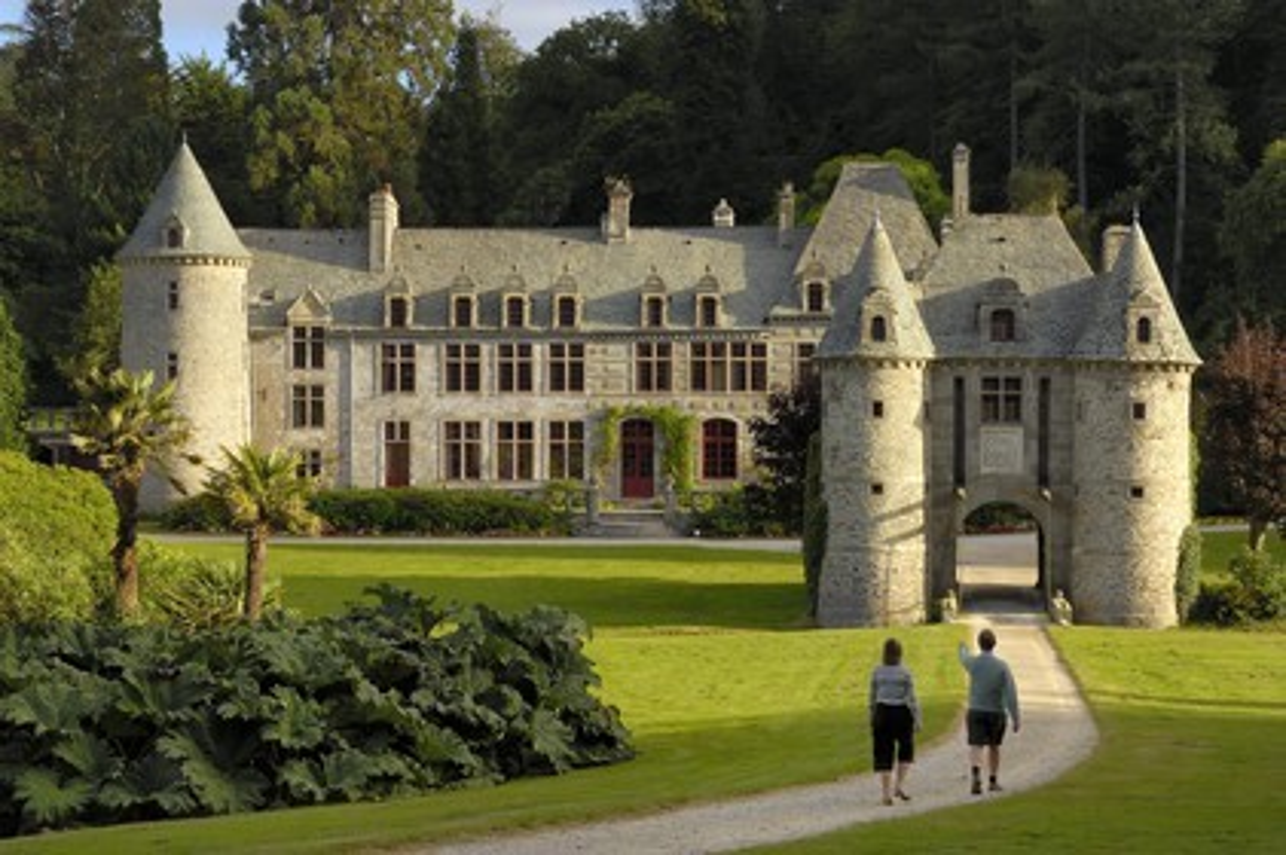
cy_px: 428
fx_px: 2677
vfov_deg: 18.2
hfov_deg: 27.0
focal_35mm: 75
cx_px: 643
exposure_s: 1/160
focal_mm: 50
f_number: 6.3
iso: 100
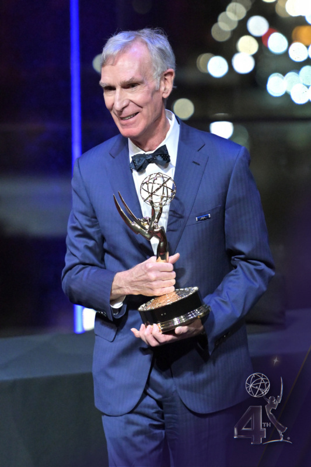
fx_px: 3202
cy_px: 234
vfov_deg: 8.3
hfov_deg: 5.6
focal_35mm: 247
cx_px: 156
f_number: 2.8
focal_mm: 165
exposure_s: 1/400
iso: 4000
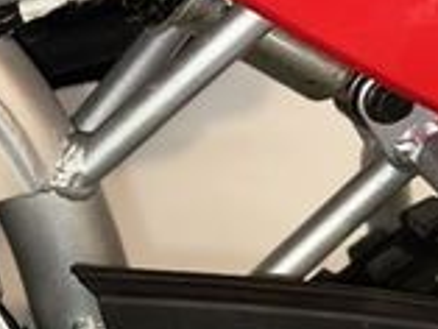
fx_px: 1241
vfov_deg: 14.8
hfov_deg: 17.6
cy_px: 332
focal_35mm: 98
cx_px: -257
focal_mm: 6.86
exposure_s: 1/33
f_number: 1.78
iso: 64
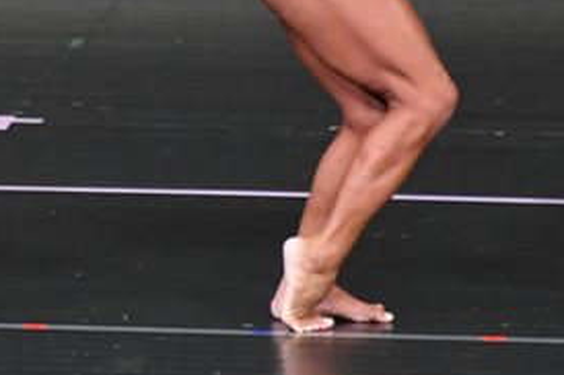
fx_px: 15288
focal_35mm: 977
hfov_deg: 2.1
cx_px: -201
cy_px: -52
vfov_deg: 1.4
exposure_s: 1/400
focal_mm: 230
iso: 4000
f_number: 5.6
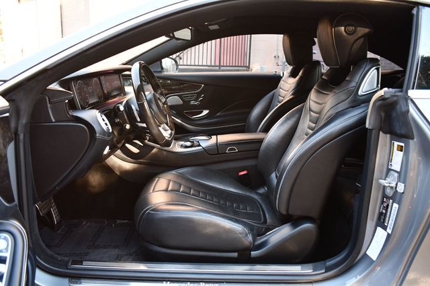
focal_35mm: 30
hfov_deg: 62.0
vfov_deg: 43.6
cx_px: 215
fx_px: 358
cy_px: 143
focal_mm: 20
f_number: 3.5
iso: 900
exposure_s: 1/125
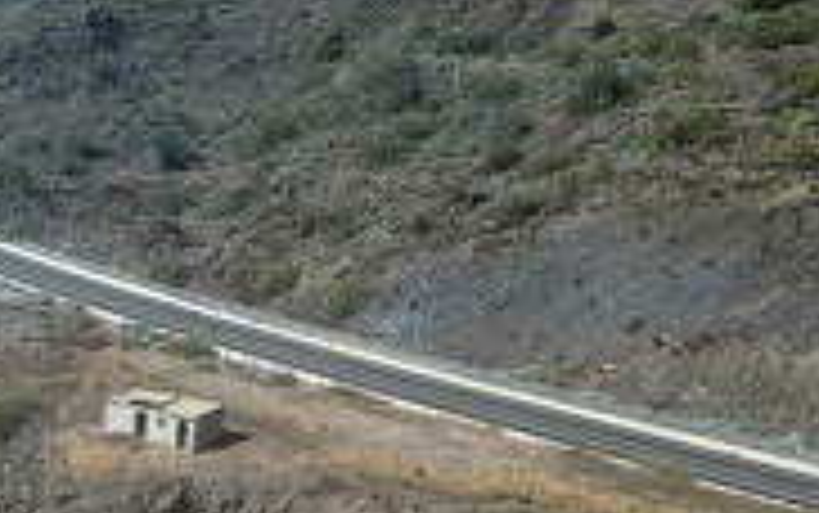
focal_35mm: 56
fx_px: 1251
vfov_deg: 21.1
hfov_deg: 32.2
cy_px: 666
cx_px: -68
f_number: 1.7
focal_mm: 6.72
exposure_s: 1/2500
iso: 120
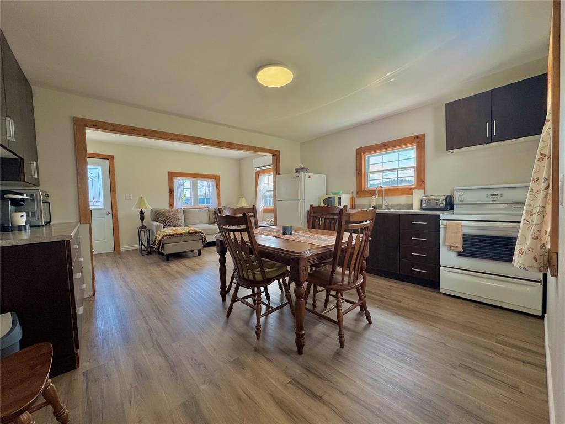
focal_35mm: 14
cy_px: 212
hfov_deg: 102.1
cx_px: 282
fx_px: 229
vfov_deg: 85.7
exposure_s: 1/103
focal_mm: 2.22
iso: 40
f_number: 2.2
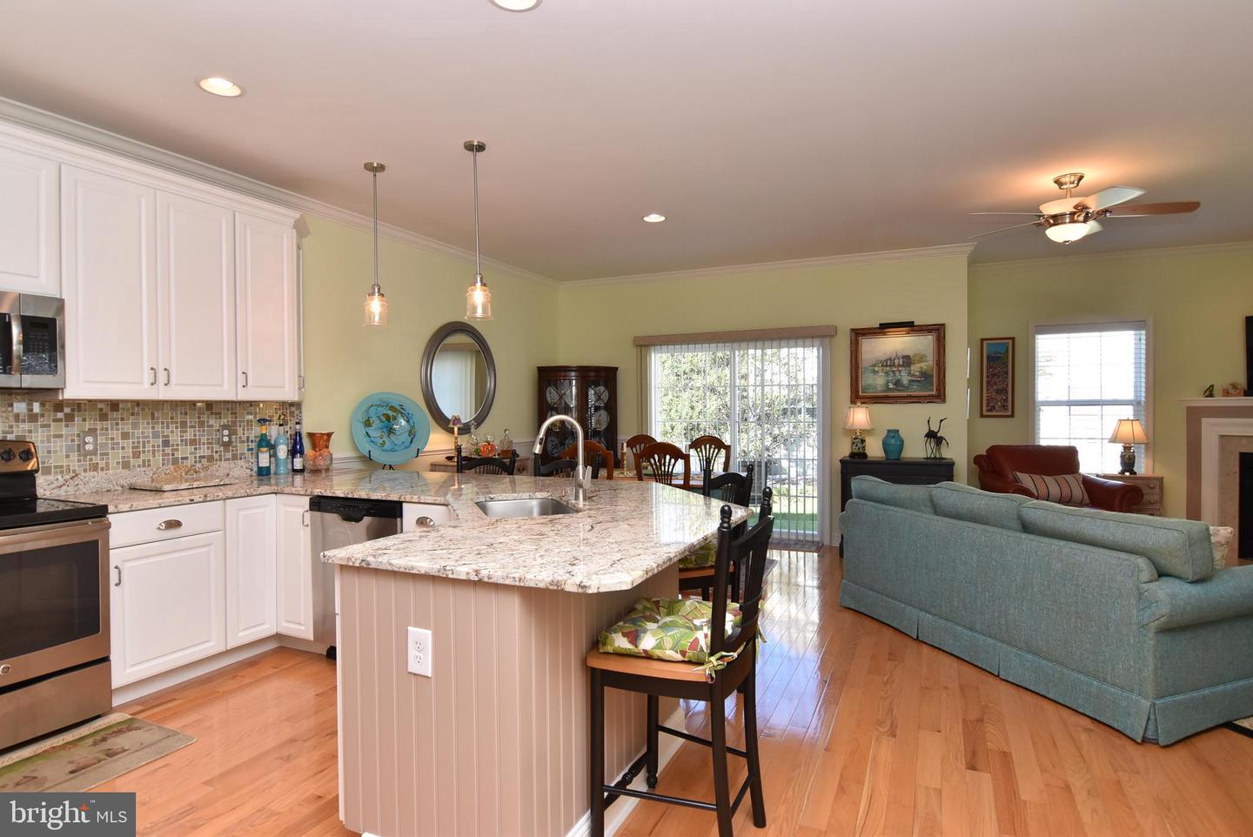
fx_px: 627
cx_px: 626
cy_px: 418
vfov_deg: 67.5
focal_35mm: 18
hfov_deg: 90.0
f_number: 8
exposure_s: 1/100
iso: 800
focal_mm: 12
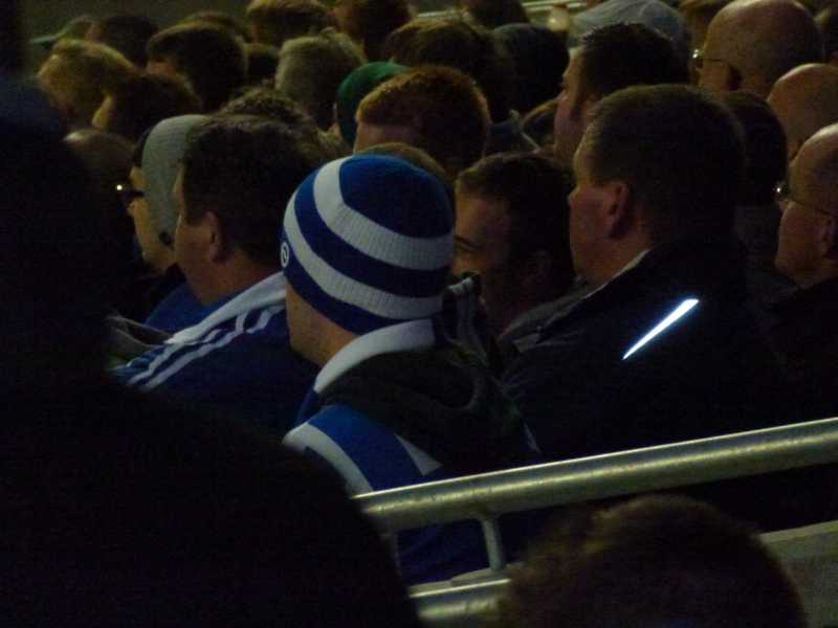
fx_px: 9296
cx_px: 419
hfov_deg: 5.2
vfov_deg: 3.9
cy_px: 314
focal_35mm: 384
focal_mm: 68.8
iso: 1600
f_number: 5.9
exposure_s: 1/125
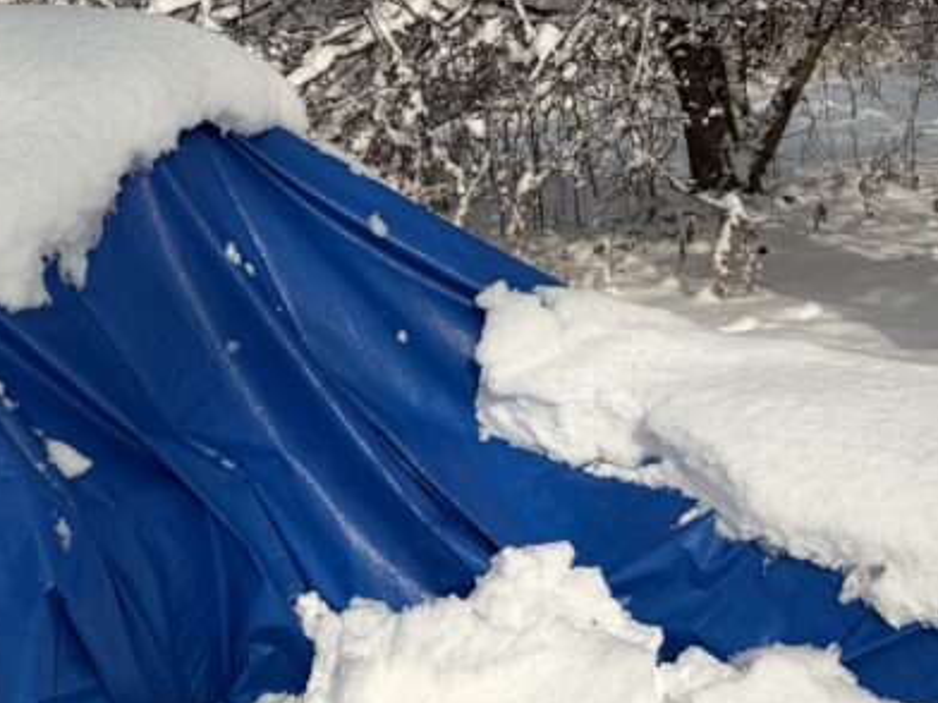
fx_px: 1843
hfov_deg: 28.3
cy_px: 483
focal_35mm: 68
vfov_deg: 21.5
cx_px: 268
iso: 50
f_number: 1.6
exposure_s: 1/7813
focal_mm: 5.96
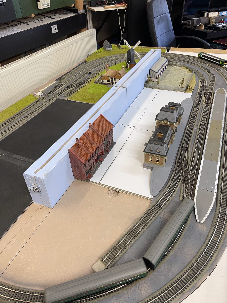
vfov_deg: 69.4
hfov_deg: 54.9
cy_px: 152
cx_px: 114
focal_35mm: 25
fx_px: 219
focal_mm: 5.1
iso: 64
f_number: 1.6
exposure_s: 1/50
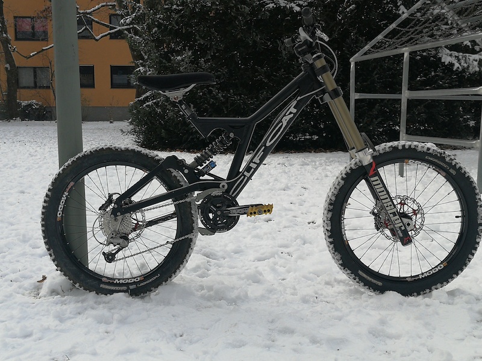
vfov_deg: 36.0
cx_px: 241
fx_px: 557
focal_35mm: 40
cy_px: 180
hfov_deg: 46.8
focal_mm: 3.95
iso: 50
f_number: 2.2
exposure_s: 1/835
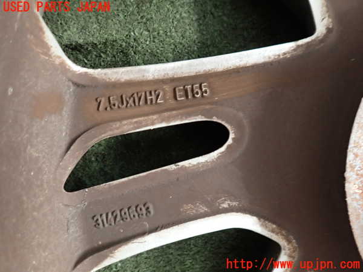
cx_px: 182
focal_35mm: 25
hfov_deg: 69.4
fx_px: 262
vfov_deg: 54.9
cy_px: 136
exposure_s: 1/30
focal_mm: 4.5
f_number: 2
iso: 500
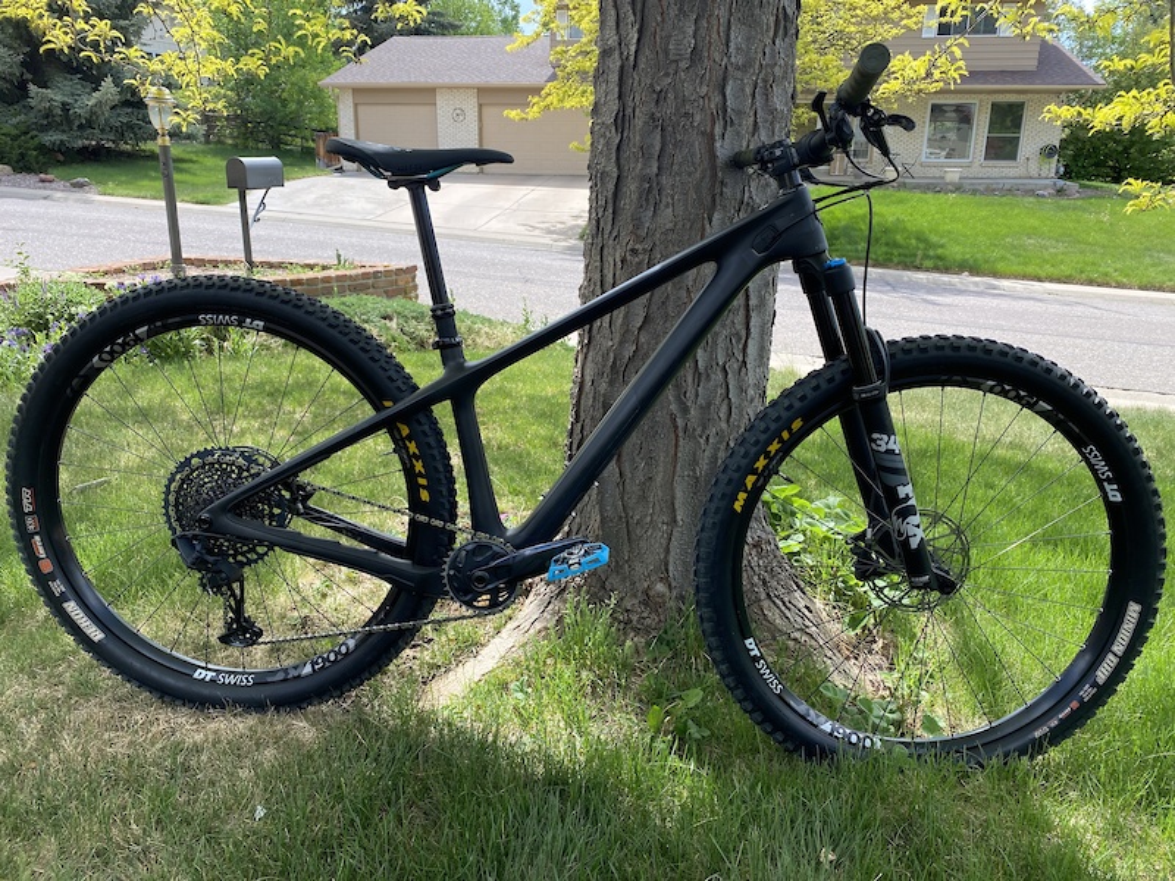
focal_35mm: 26
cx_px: 588
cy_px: 440
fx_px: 883
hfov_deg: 67.3
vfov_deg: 53.1
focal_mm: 4.25
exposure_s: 1/582
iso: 32
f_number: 1.8
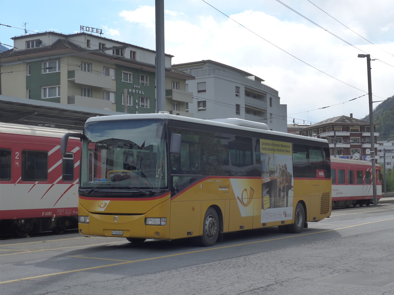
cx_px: 197
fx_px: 751
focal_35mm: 66
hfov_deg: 29.4
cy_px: 148
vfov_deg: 22.3
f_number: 4.5
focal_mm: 13.4
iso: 160
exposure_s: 1/800
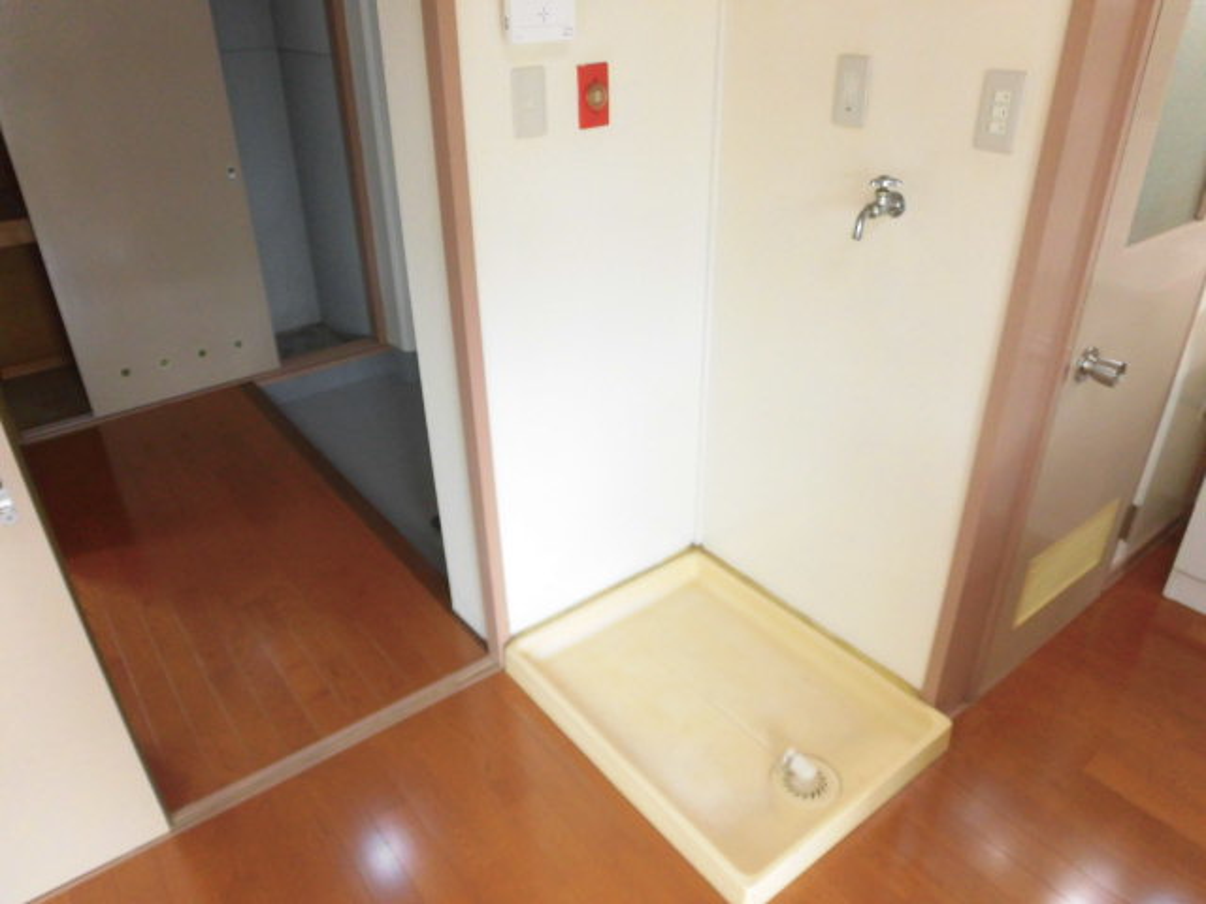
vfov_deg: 56.8
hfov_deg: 71.6
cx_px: 603
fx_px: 836
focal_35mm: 24
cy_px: 452
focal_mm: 4.3
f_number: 3.1
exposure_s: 1/50
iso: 200
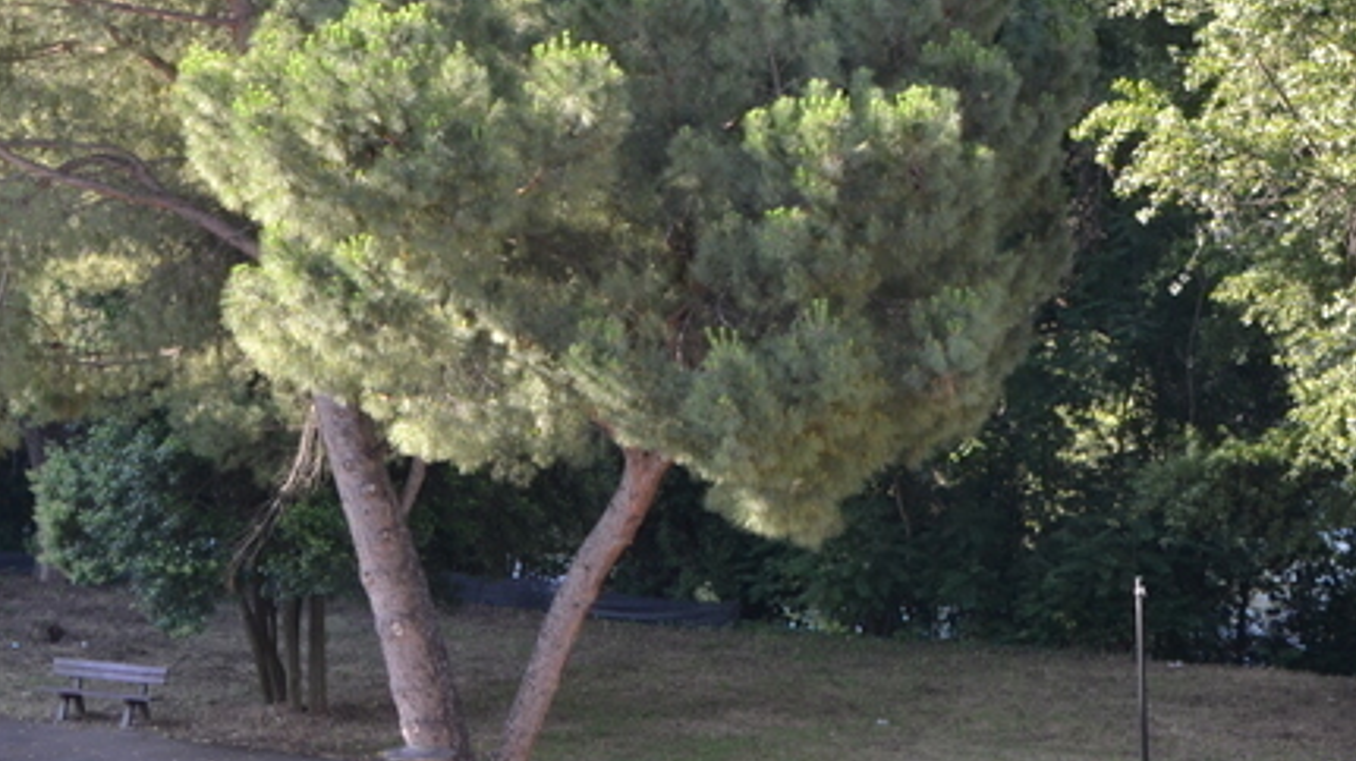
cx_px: 145
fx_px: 5103
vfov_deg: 8.5
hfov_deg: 15.0
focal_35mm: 142
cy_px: -11
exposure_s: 1/125
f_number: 5.6
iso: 200
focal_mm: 38
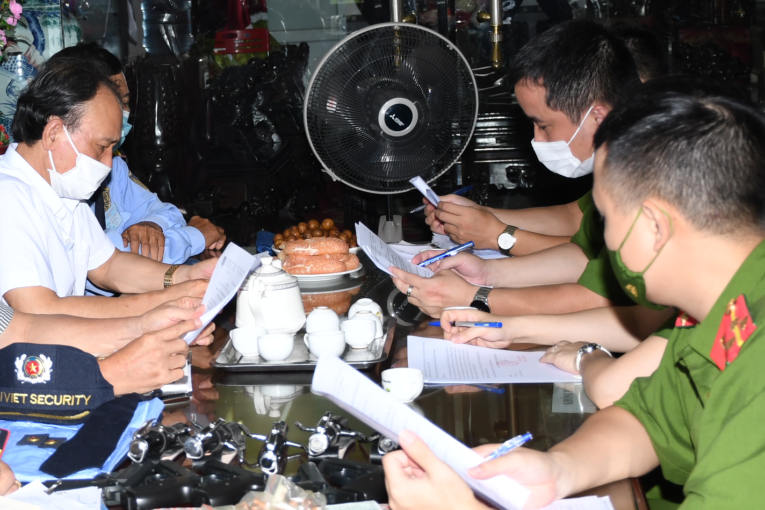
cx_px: 123
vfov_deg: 15.5
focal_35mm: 88
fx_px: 1870
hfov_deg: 22.7
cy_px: 144
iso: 400
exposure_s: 1/200
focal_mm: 30
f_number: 4
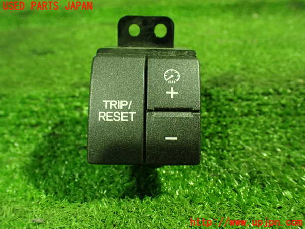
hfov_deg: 60.0
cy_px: 114
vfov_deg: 46.8
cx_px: 152
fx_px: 264
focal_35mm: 30
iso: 1000
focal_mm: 5.4
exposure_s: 1/30
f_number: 2.3
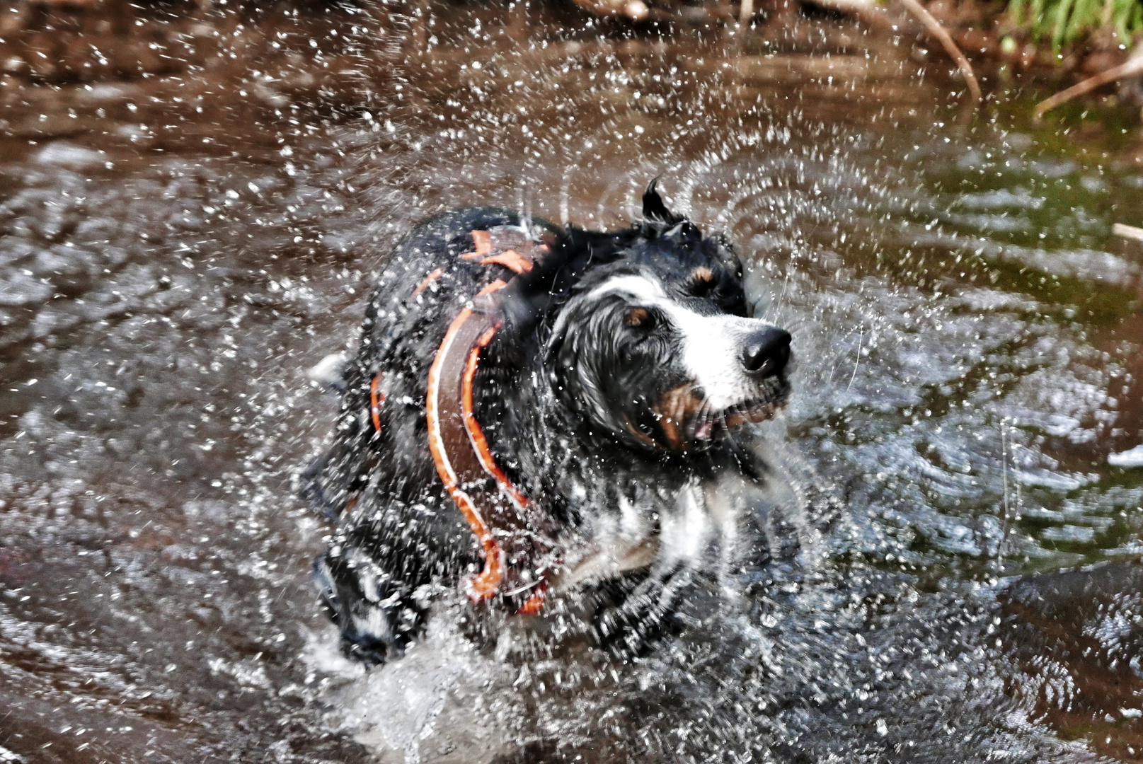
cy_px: 382
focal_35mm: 84
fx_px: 2669
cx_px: 572
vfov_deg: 16.3
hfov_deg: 24.2
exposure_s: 1/1000
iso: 1250
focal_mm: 34
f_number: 2.8
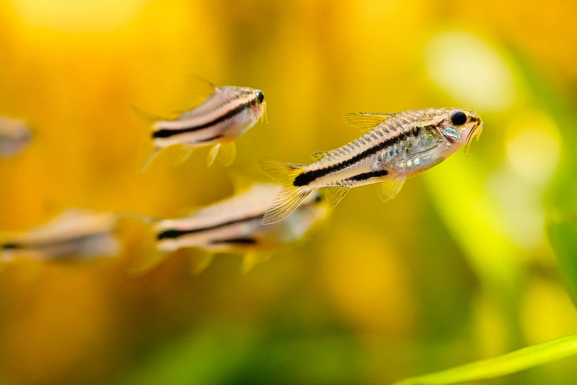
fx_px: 2164
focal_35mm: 135
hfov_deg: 15.2
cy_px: 192
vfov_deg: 10.2
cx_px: 288
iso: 1250
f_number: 3.5
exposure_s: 1/250
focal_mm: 90
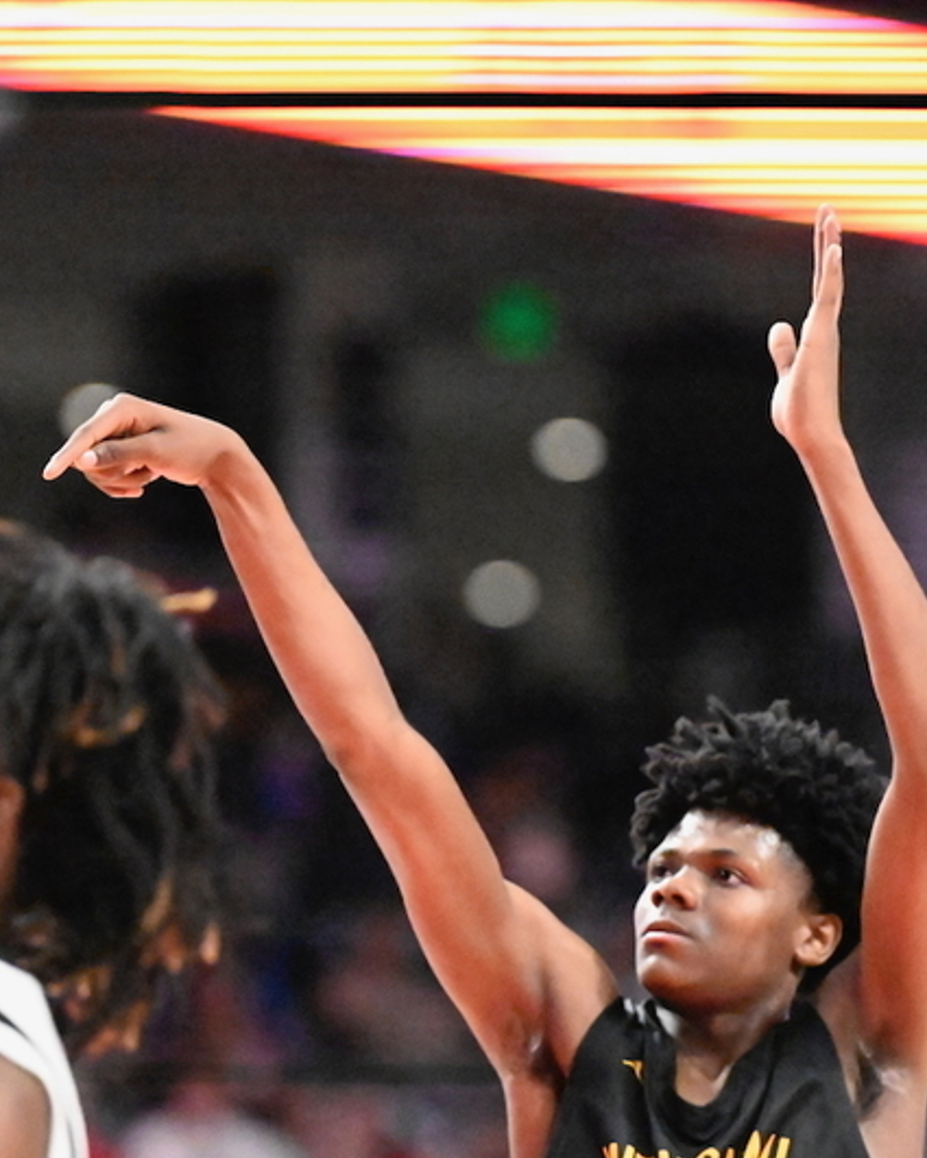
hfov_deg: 4.3
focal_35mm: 362
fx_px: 12411
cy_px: 693
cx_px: 460
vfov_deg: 5.3
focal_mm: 200
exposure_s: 1/8000
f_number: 2.8
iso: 51200
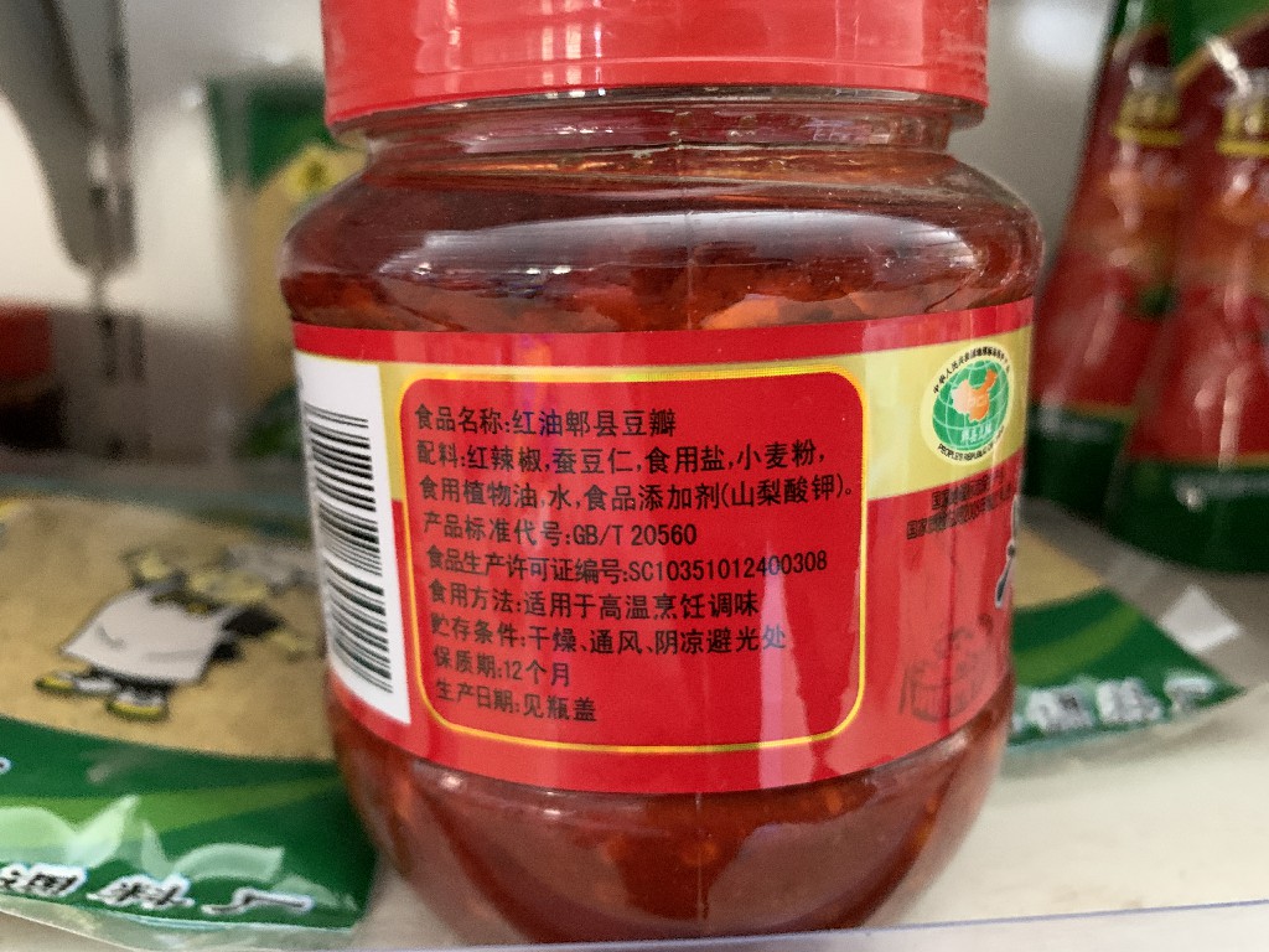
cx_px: 634
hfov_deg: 67.3
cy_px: 476
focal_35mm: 26
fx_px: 953
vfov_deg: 53.1
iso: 500
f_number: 1.8
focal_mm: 4.25
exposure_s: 1/30
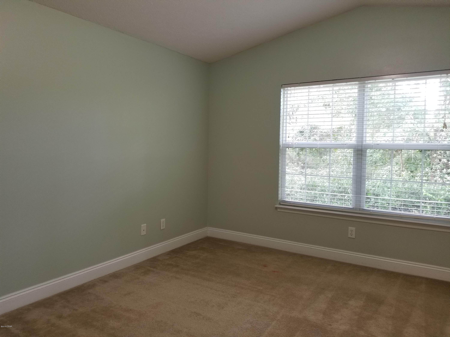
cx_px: 225
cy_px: 168
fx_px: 338
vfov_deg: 53.1
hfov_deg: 67.3
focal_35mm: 26
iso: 200
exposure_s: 1/30
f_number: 1.7
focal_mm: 4.25
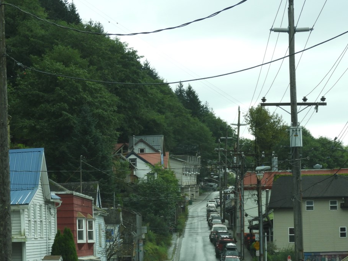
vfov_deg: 11.7
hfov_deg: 15.6
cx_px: 202
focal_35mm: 126
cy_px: 186
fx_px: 1267
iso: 100
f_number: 4.5
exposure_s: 1/200
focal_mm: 14.3
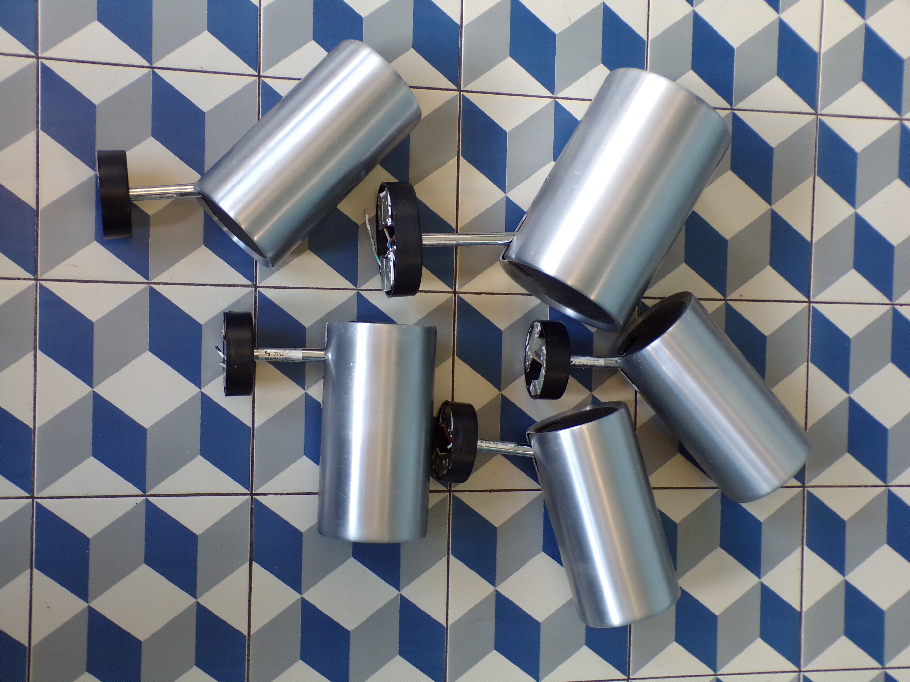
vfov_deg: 29.7
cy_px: 341
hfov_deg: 38.9
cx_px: 455
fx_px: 1288
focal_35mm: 49
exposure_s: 1/17
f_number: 3.5
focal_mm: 8.7
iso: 200
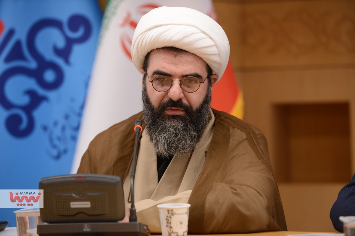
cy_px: 118
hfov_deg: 13.7
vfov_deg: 9.1
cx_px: 178
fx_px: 1479
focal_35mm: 150
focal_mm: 150
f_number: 4
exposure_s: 1/100
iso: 800
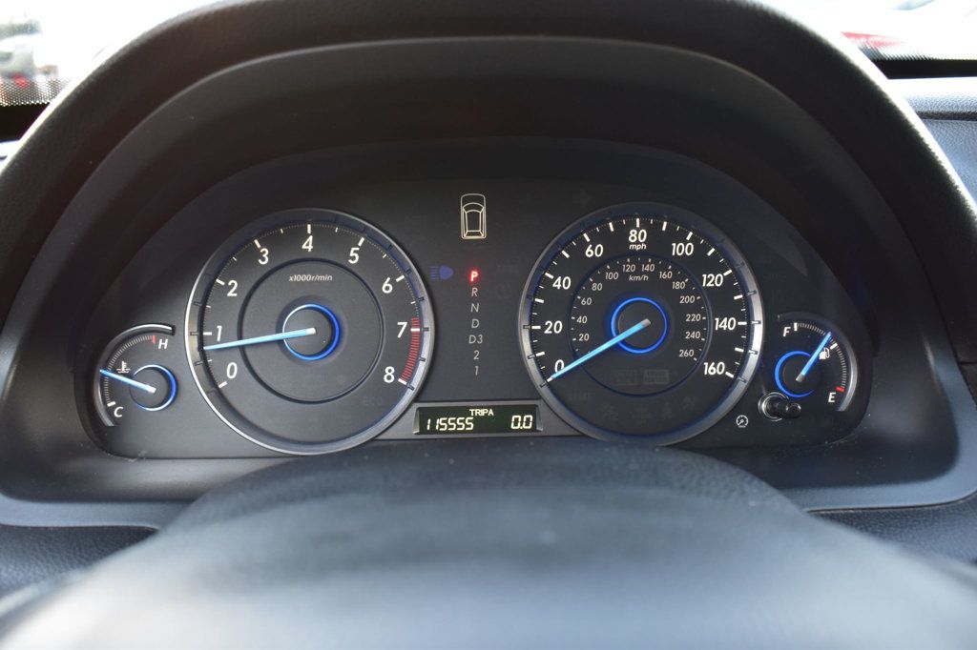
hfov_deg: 57.2
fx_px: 895
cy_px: 325
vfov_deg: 39.9
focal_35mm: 33
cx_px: 488
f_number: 6.3
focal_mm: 22
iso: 500
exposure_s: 1/15
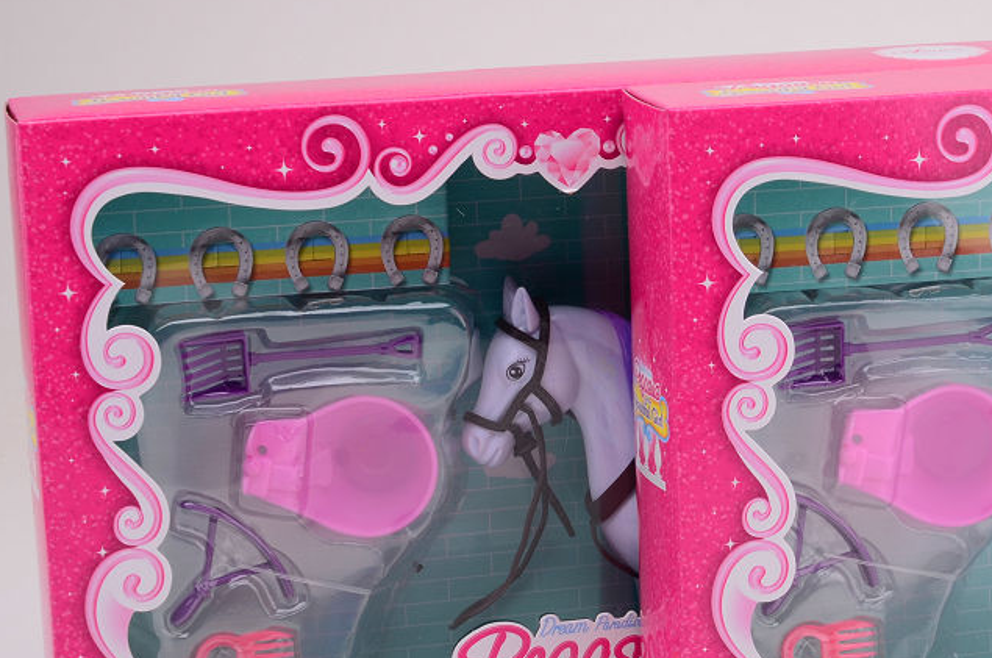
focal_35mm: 119
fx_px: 3273
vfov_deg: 11.5
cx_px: 844
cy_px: 385
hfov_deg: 17.0
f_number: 13
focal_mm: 42
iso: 100
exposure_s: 1/125
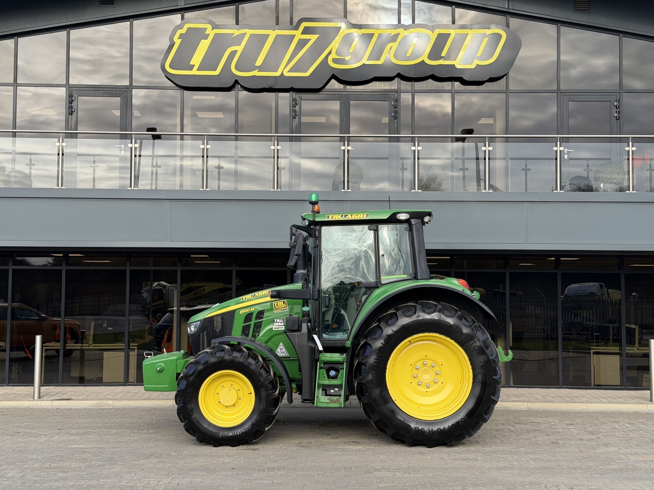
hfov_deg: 39.7
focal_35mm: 48
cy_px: 245
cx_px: 327
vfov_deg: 30.3
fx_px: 907
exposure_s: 1/1085
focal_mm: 6.76
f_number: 1.78
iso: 64
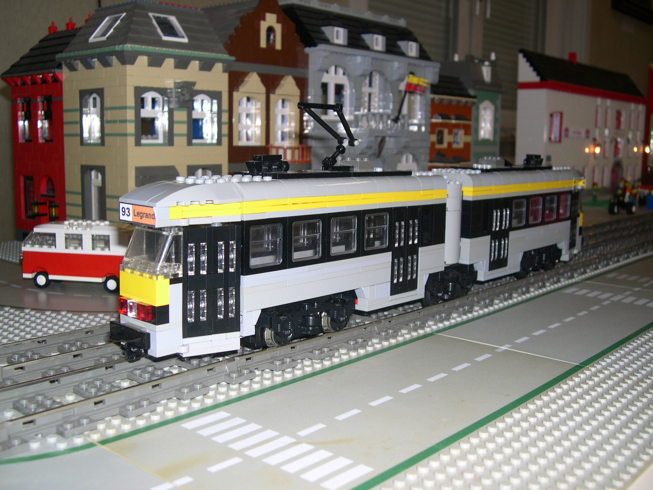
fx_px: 717
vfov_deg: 37.7
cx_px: 326
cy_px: 245
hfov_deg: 49.0
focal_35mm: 38
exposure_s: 1/60
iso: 100
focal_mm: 8
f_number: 2.8
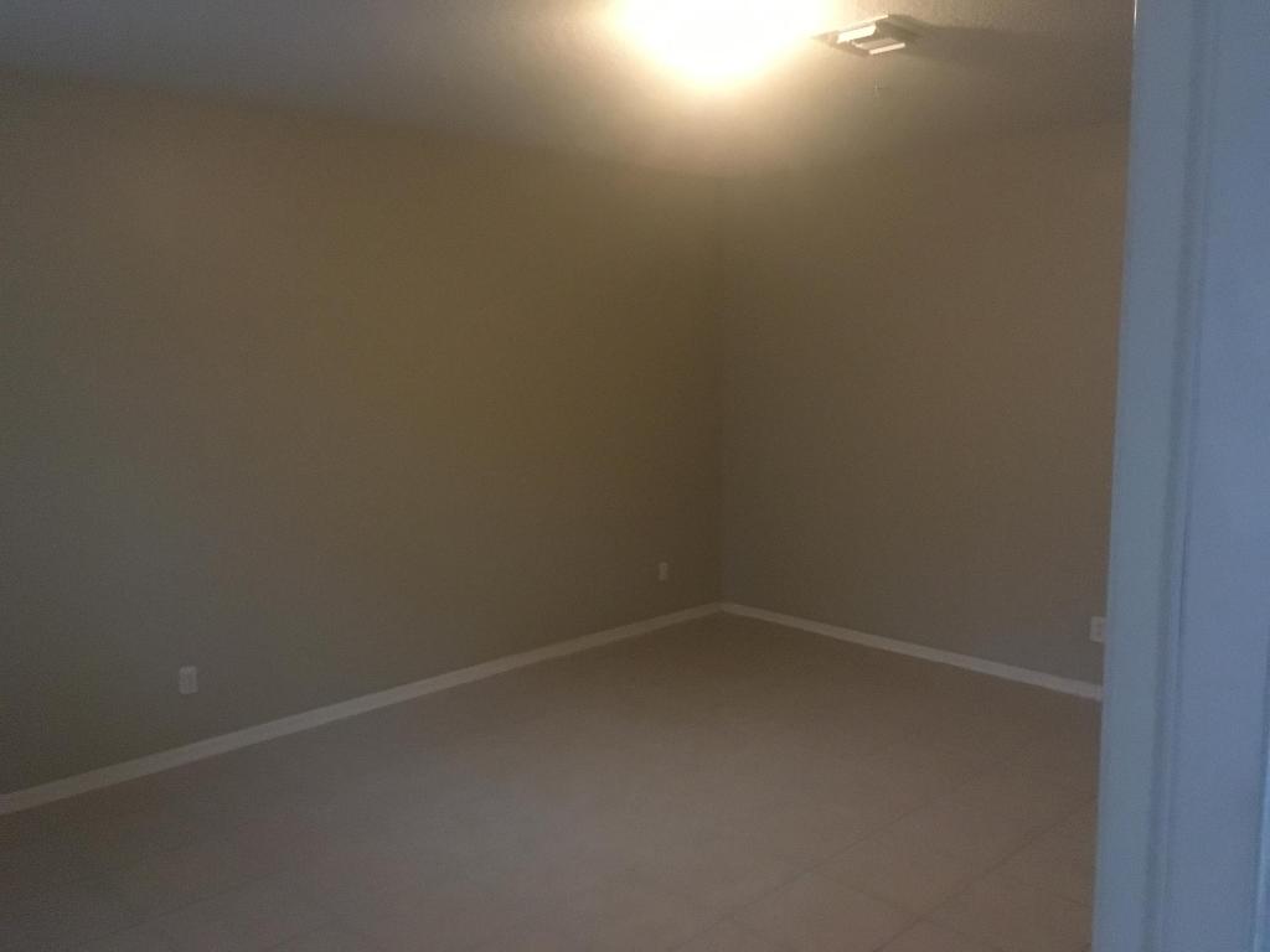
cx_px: 635
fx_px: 1064
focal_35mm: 29
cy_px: 476
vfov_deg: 48.2
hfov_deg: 61.7
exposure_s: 1/15
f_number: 2.2
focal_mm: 4.15
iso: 320
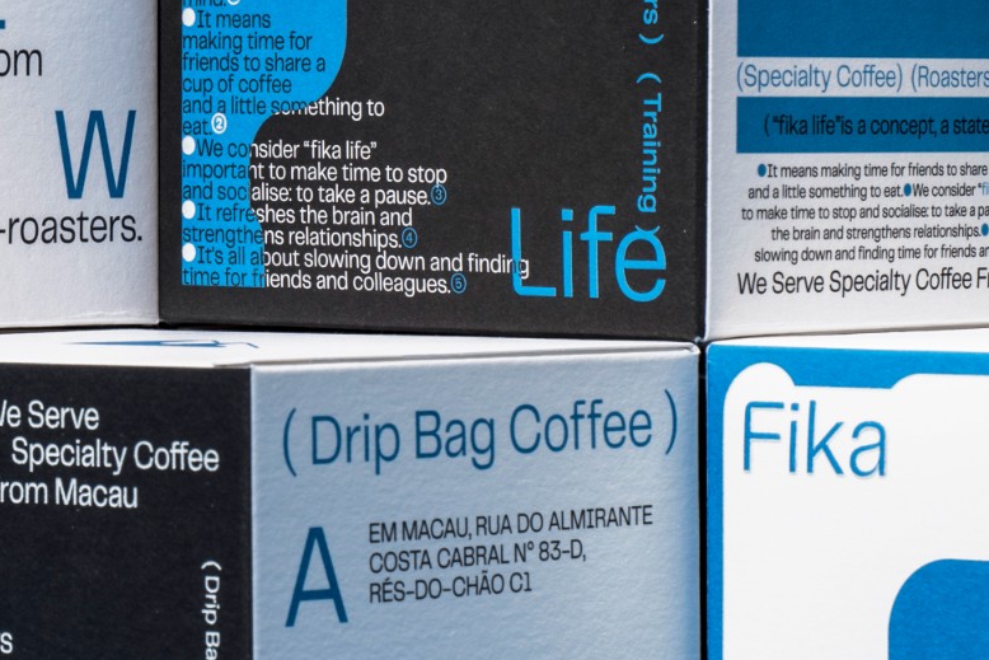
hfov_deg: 7.1
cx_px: 119
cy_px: 160
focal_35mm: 290
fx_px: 7968
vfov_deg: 4.7
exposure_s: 1/100
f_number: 18
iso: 100
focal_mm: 94
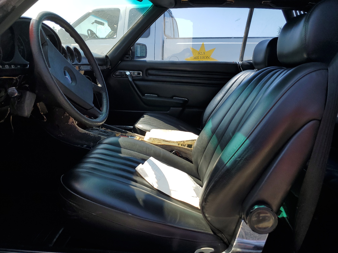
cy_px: 126
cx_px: 169
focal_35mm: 26
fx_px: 254
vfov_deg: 53.1
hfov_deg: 67.3
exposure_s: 1/1000
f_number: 1.5
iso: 50
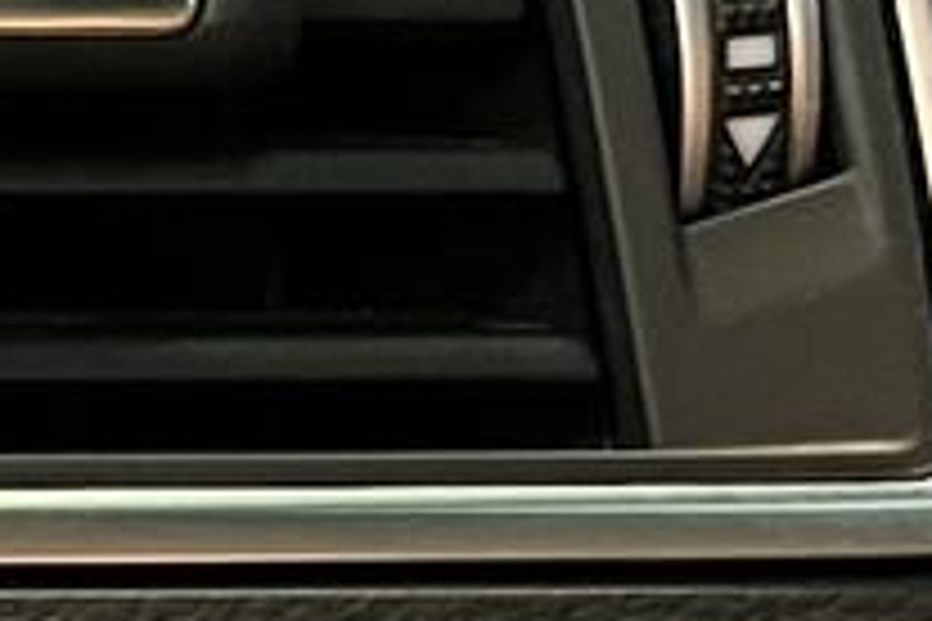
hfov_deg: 11.3
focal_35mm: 157
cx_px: -1139
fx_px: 4064
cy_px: 842
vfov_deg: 8.6
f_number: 1.5
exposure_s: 1/31
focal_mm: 5.7
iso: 640
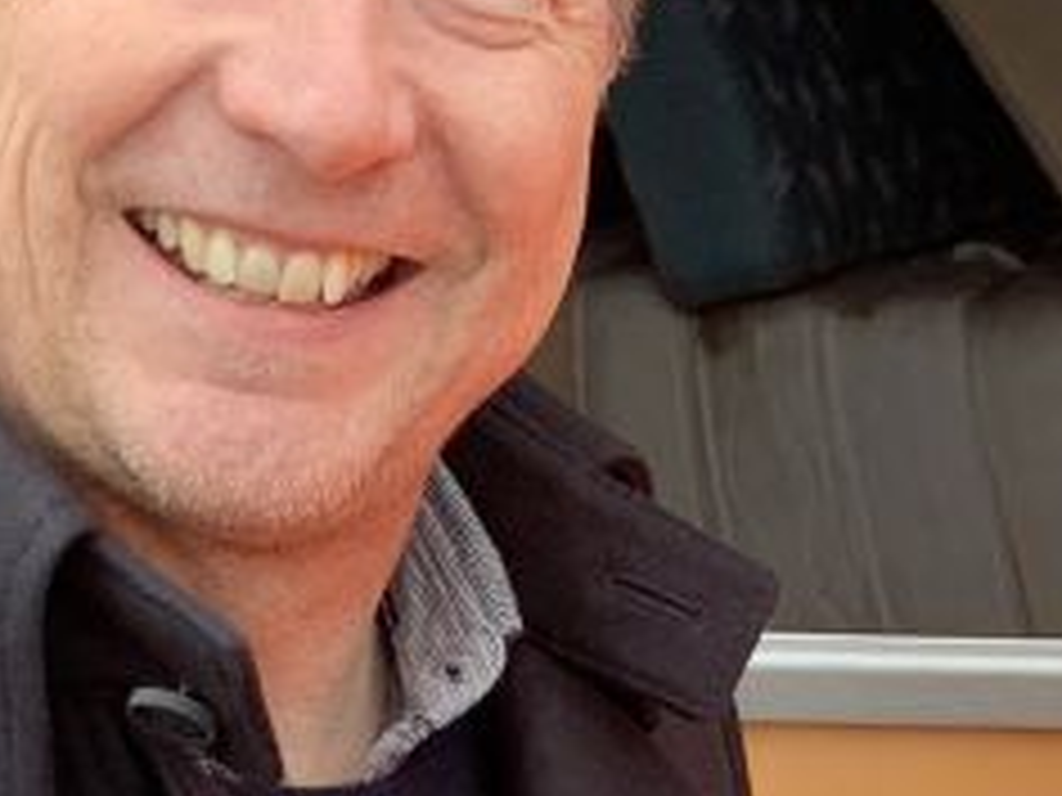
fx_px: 4050
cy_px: 1030
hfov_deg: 14.5
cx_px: 1242
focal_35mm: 132
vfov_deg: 11.0
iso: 50
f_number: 1.8
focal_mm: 4.25
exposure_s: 1/121
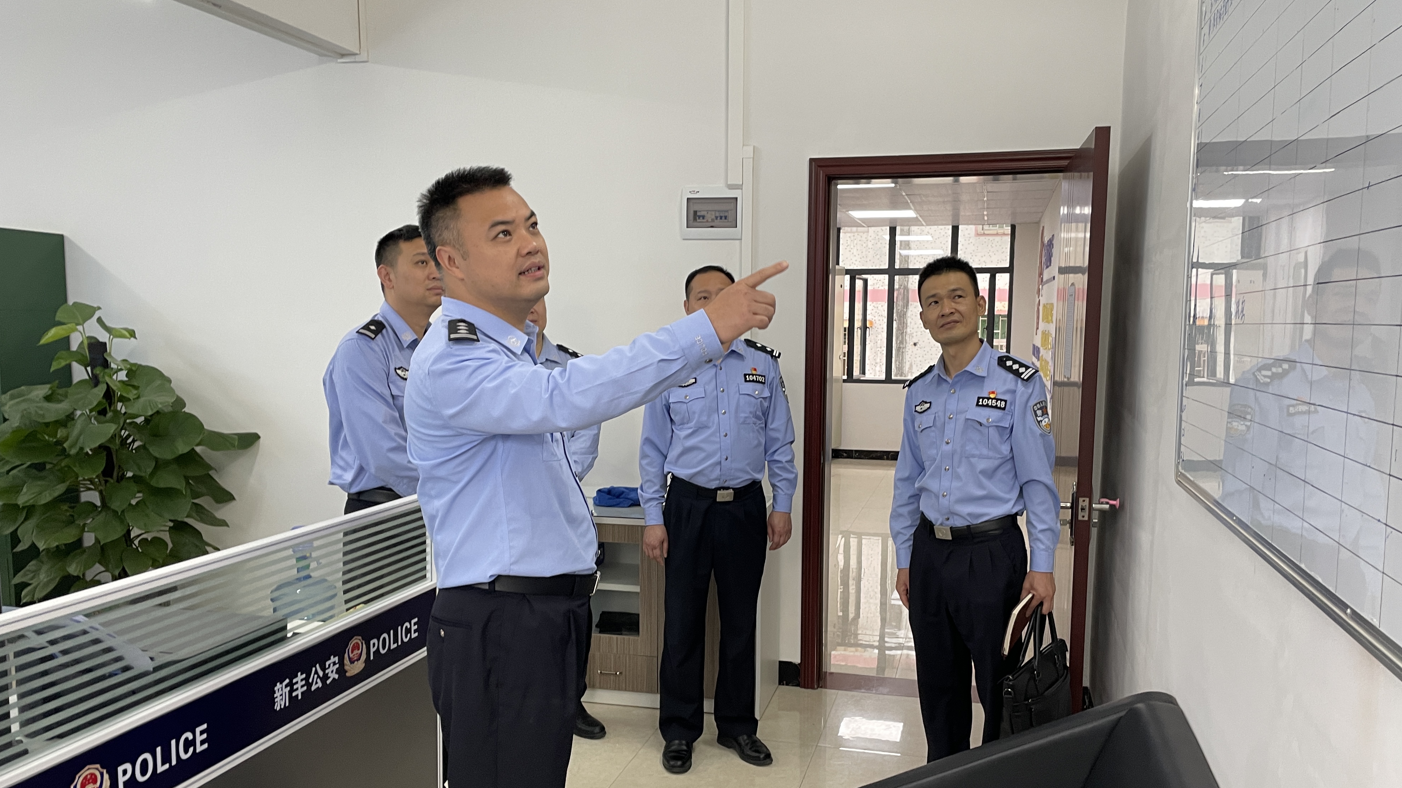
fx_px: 1078
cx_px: 705
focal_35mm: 29
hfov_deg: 66.1
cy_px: 458
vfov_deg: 40.1
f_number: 1.6
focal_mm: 4.2
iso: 125
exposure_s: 1/66
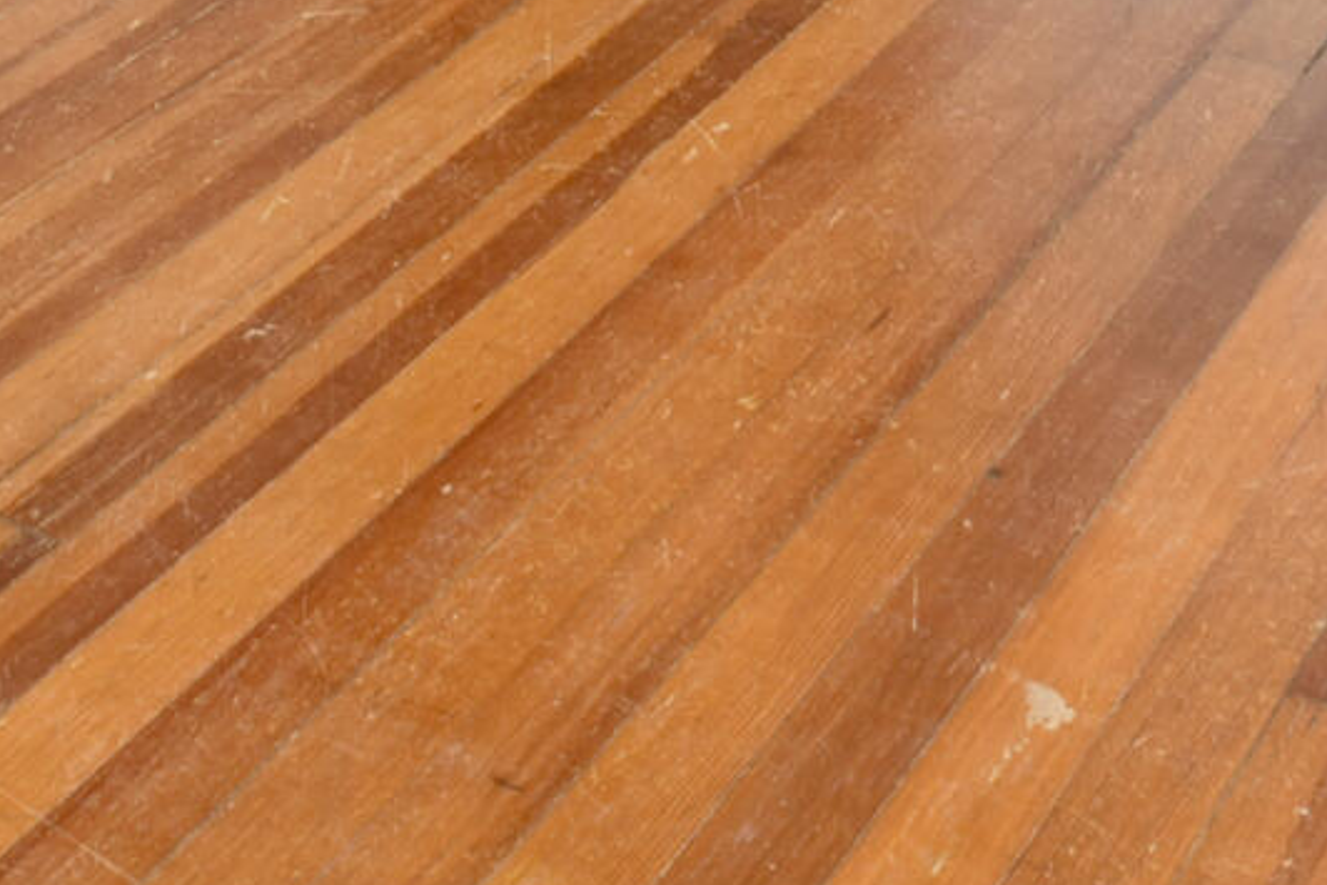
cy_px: -1412
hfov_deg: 25.5
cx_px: 903
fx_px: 2913
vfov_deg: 12.4
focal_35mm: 79
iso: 800
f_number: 11
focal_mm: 14
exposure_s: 1/30
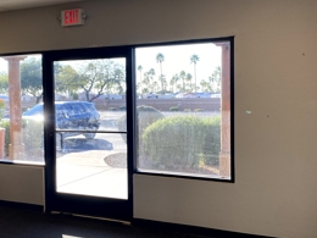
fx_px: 366
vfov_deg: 36.0
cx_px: 148
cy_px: 118
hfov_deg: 46.8
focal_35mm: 40
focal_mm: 4.25
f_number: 1.8
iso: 32
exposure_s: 1/196
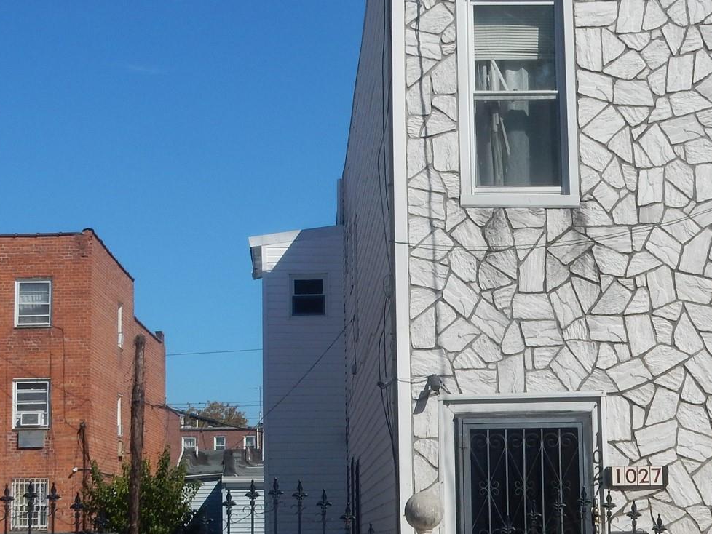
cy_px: 233
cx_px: 408
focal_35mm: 90
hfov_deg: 21.7
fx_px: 1852
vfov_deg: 16.4
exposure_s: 1/1600
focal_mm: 7.6
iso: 125
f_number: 4.2
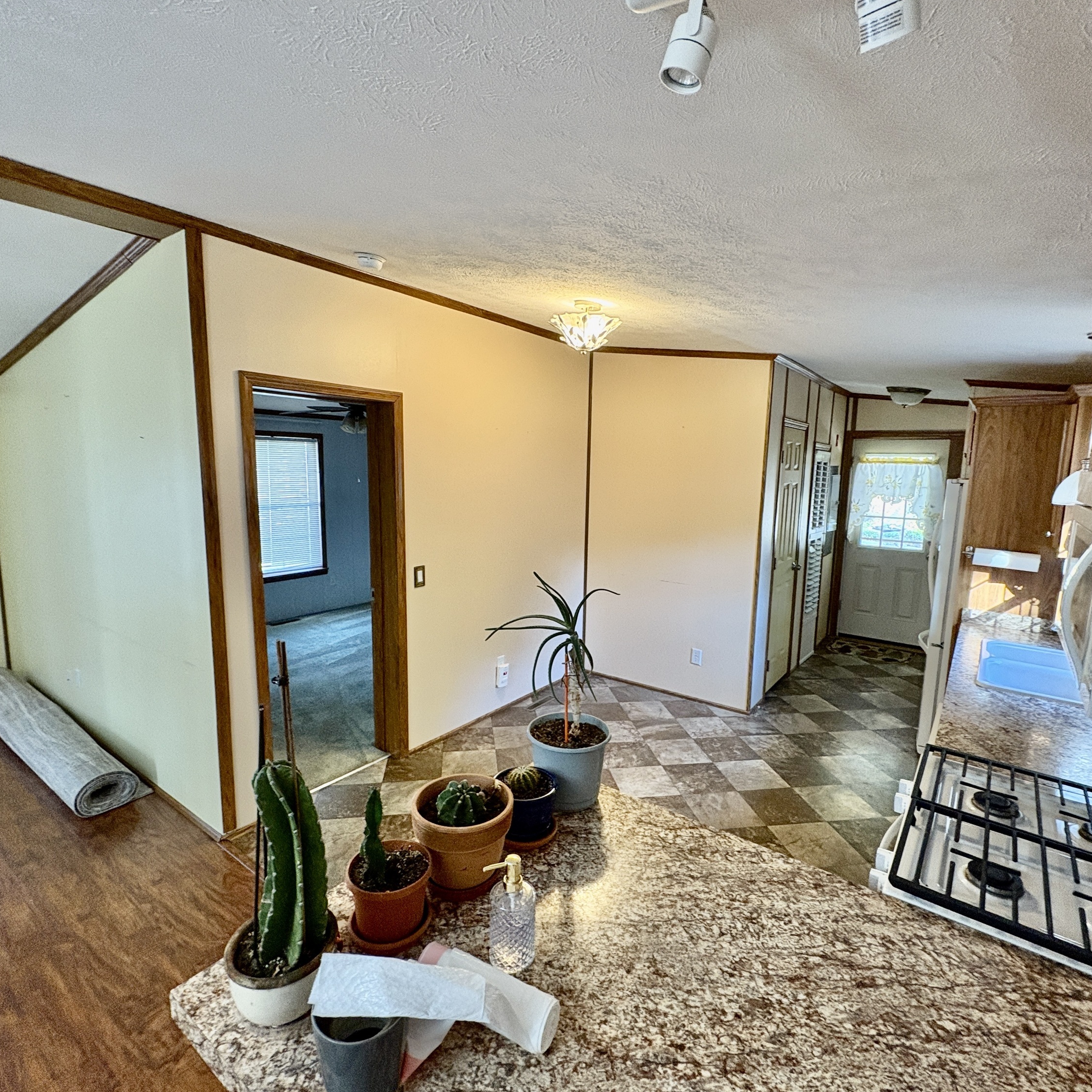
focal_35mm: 17
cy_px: 546
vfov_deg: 84.0
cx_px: 552
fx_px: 607
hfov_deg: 84.0
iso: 250
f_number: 2.2
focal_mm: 2.22
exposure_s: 1/60
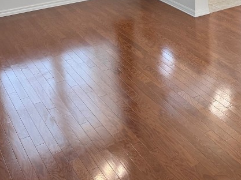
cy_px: 3
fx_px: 410
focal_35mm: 59
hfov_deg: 31.2
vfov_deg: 23.8
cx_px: 218
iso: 160
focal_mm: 6.76
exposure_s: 1/120
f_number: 1.78
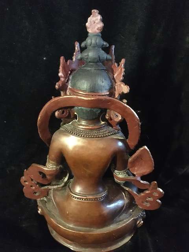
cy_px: 126
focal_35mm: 29
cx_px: 94
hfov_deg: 48.2
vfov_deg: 61.7
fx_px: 211
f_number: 2.2
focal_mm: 4.15
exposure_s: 1/17
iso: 1600
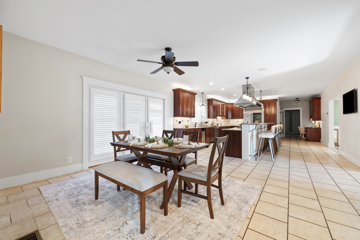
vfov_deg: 81.2
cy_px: 120
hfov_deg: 104.2
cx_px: 180
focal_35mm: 14
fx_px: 140
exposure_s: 1.3
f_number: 11
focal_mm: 14
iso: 200
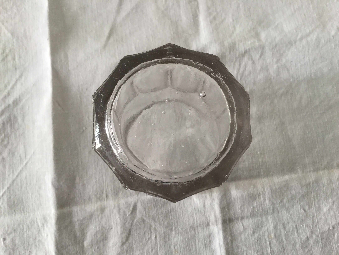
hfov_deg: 58.4
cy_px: 128
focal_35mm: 31
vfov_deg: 45.4
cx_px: 170
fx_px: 304
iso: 25
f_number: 2.4
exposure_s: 1/33
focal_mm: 3.3
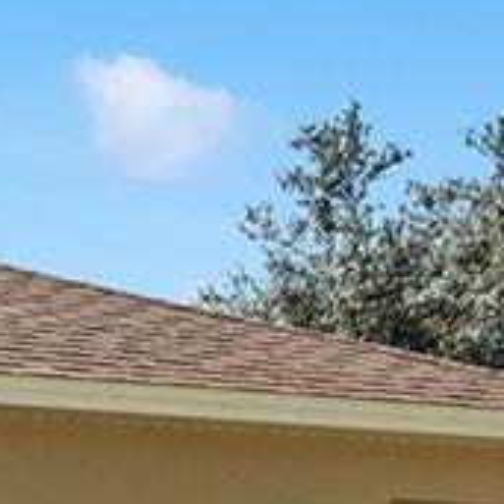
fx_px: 2052
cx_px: -769
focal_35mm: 125
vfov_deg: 12.8
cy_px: 899
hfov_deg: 11.3
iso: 250
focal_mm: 15.7
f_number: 7.1
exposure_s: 1/200
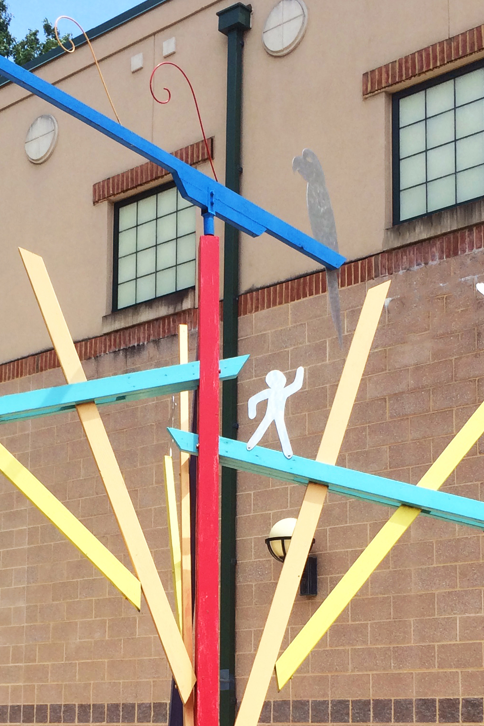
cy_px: 554
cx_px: 164
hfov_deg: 20.9
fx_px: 1311
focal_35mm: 65
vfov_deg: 30.4
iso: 32
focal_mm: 4.15
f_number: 2.2
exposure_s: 1/1368
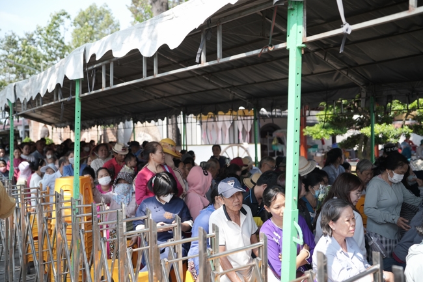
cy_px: 141
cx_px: 212
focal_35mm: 35
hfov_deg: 54.4
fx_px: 411
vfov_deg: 37.8
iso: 800
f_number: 2.8
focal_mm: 35
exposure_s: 1/2500
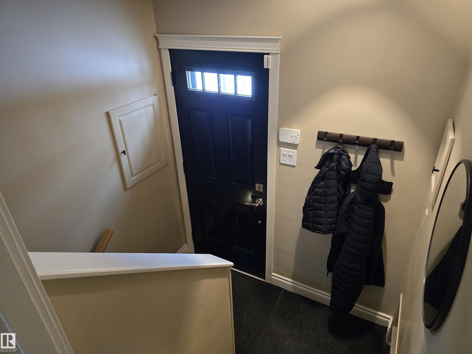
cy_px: 177
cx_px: 236
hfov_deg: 73.9
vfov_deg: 58.9
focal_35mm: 23
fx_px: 314
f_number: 1.7
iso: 1000
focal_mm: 6.3
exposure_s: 1/120
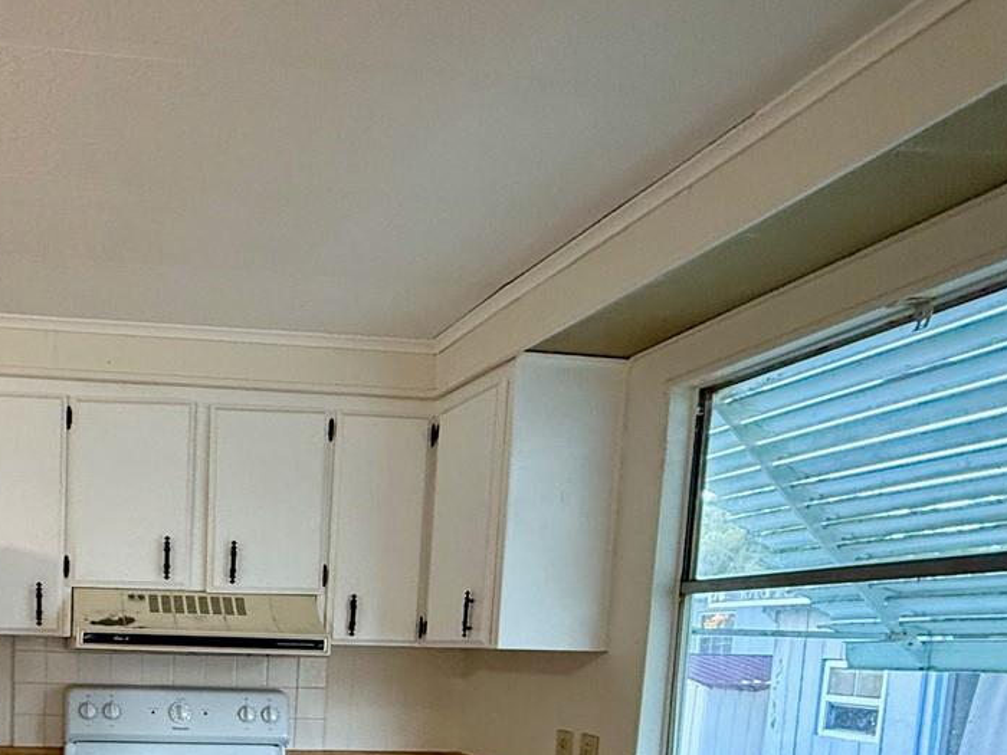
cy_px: 736
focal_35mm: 32
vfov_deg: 39.5
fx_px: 931
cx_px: 94
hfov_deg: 50.2
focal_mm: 2.22
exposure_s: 1/60
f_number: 2.2
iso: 320
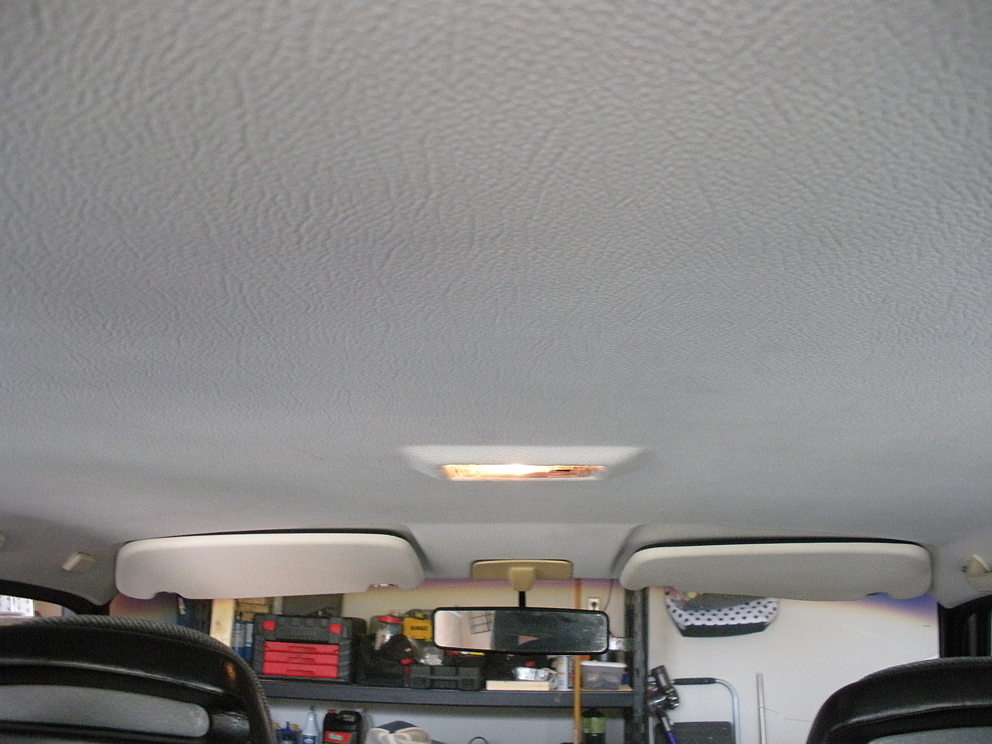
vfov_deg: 39.7
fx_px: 1032
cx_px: 496
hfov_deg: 51.4
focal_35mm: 36
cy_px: 372
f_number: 3.5
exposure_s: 1/24.1
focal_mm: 6.3
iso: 400
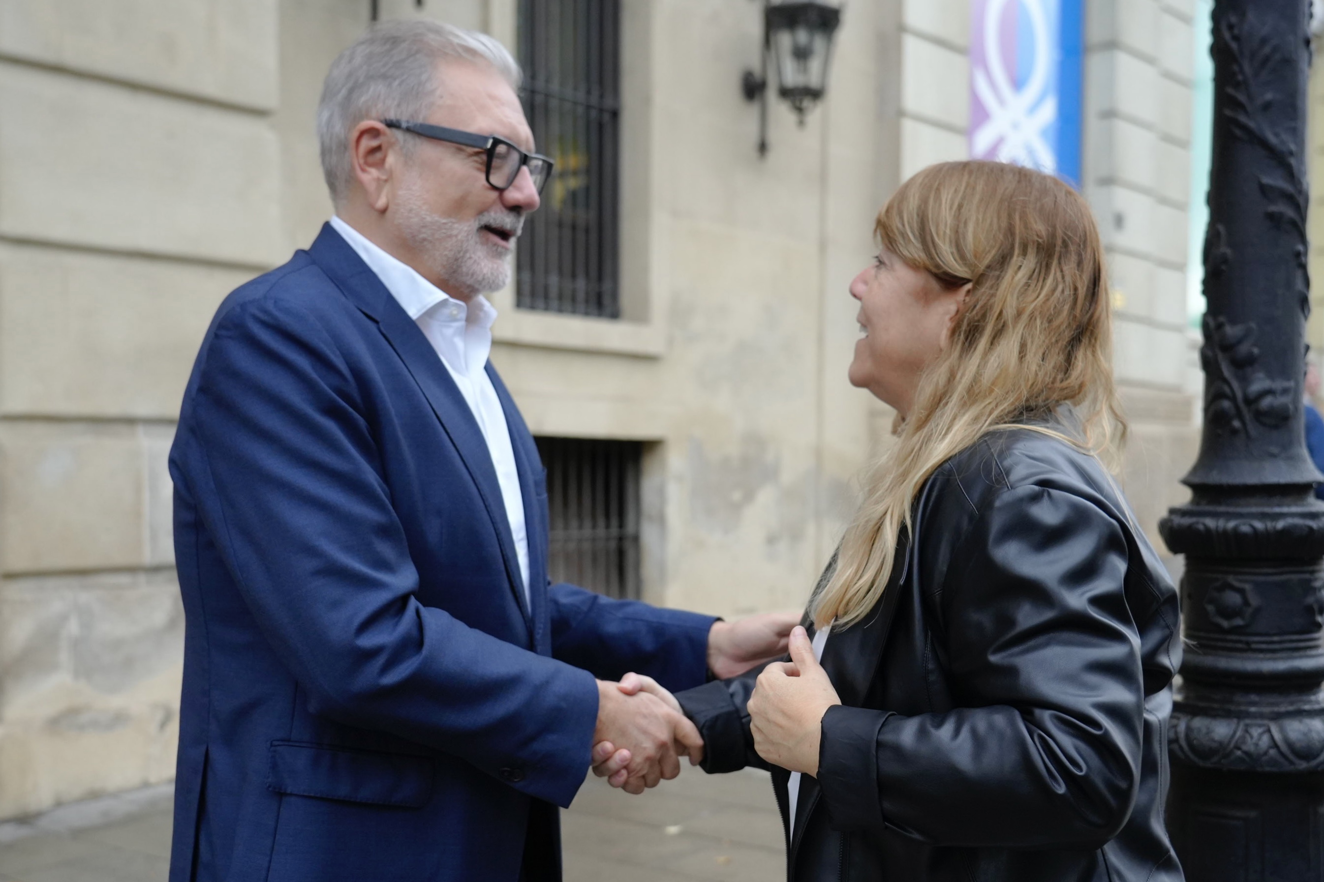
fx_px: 1250
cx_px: 662
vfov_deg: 38.9
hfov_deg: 55.8
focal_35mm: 34
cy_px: 441
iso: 1600
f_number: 4
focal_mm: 34
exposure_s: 1/400
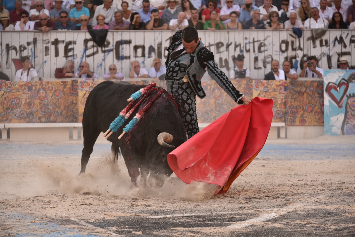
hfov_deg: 13.7
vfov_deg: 9.1
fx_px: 1479
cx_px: 178
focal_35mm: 150
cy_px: 118
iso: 640
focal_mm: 150
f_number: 5.6
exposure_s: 1/800
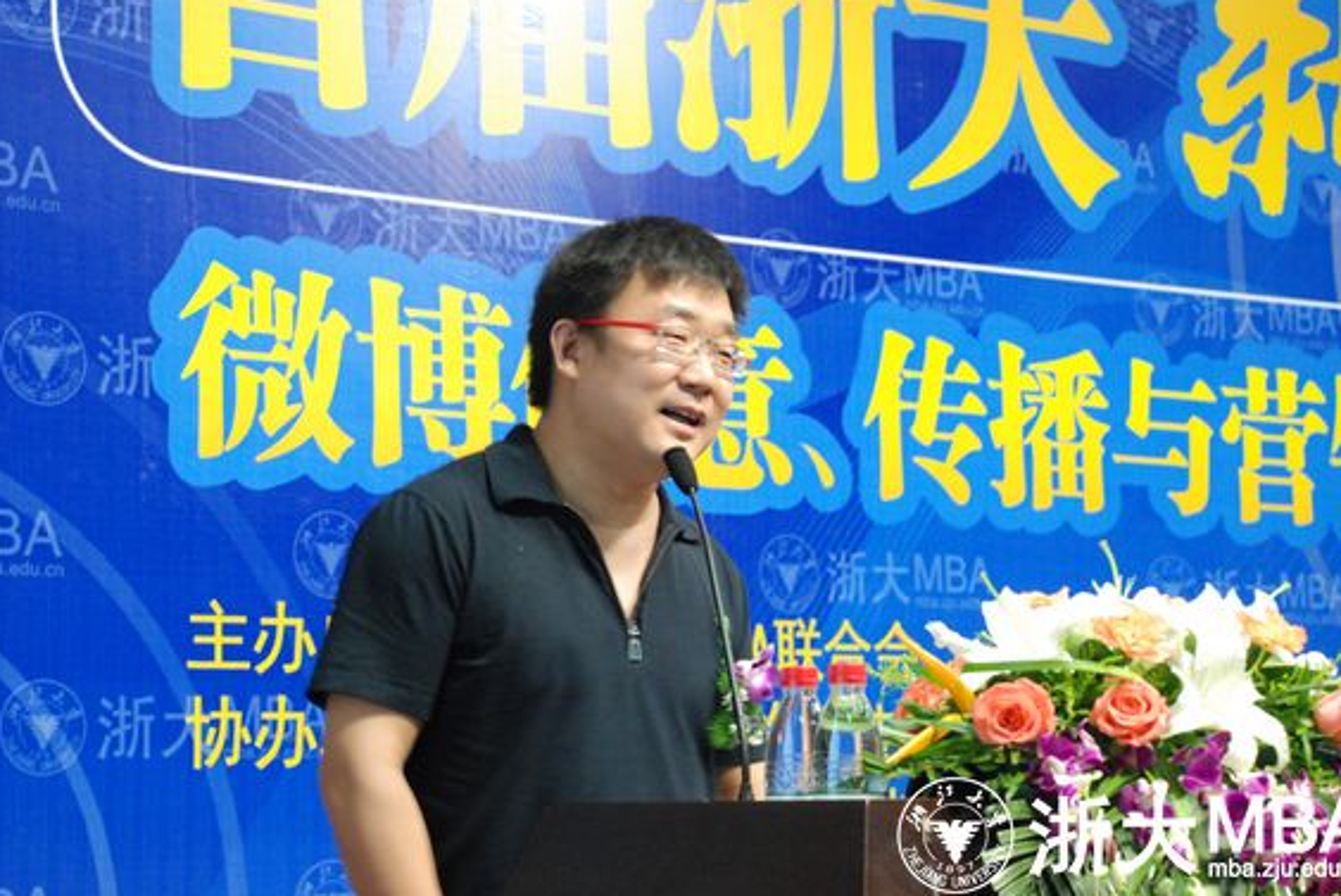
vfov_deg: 13.8
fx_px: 3690
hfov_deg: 20.6
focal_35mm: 99
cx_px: 666
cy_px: 427
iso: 1600
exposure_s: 1/13
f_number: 5.3
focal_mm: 62
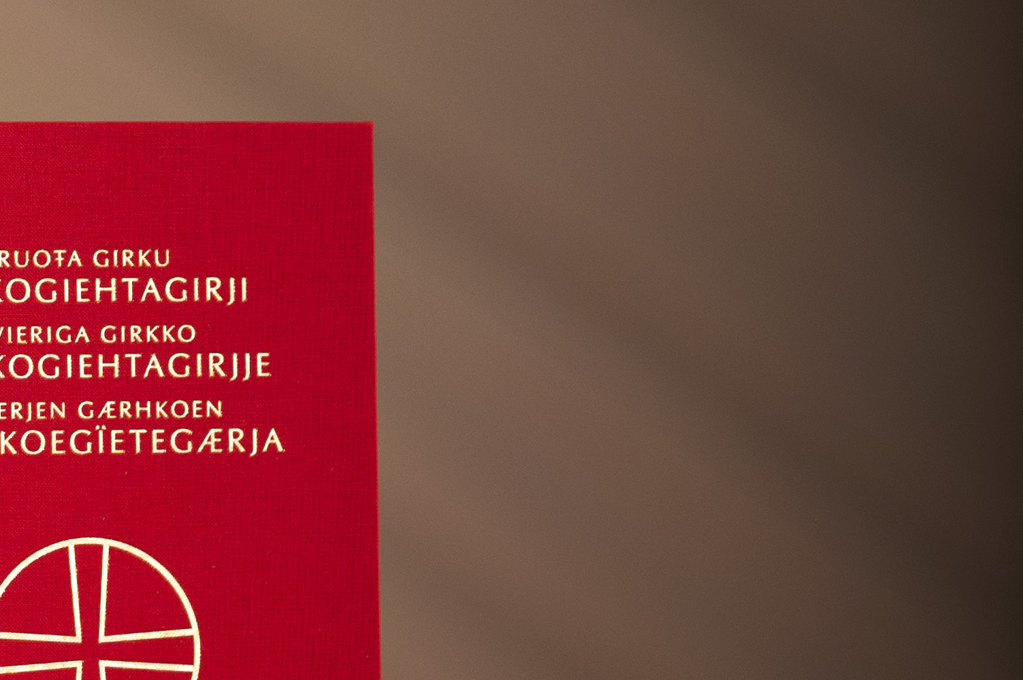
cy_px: 276
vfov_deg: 4.0
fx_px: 9712
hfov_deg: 5.9
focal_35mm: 342
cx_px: -1033
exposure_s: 1/30
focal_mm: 85
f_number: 1.8
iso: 200
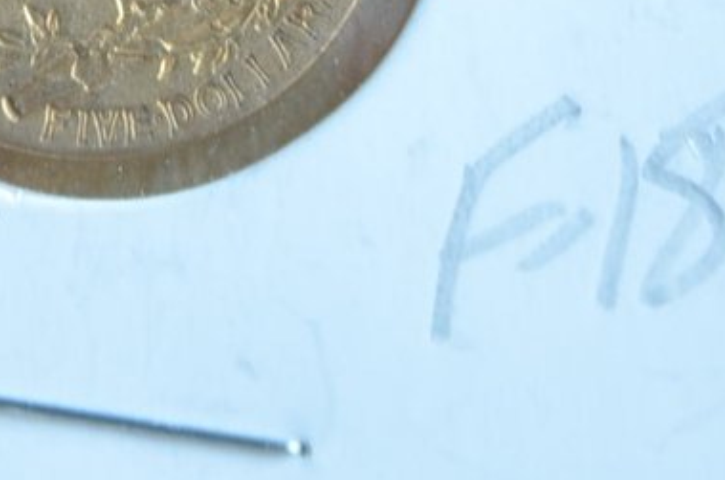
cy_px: -221
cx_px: 73
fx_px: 3276
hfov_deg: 12.5
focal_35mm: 163
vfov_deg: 8.2
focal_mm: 24
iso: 400
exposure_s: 1/50
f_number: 4.5
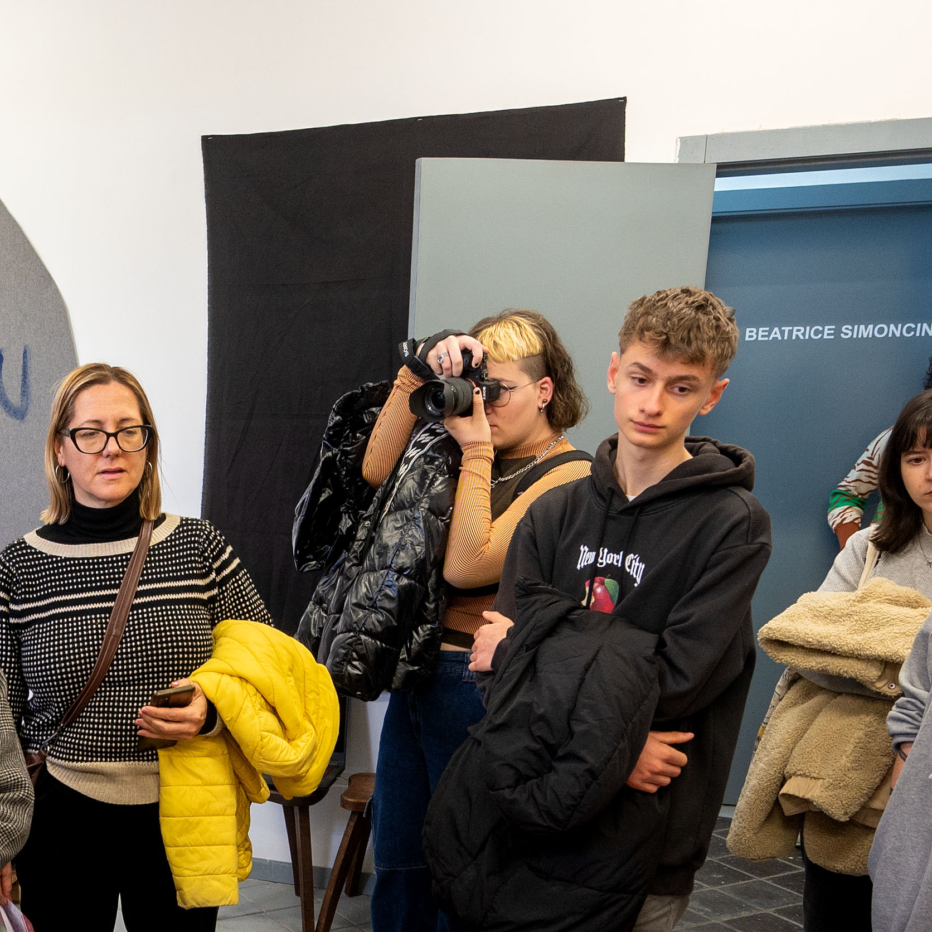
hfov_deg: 36.7
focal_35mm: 43
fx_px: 1310
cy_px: 756
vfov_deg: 37.6
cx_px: 95
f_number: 5
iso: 800
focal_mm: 14
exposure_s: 1/80
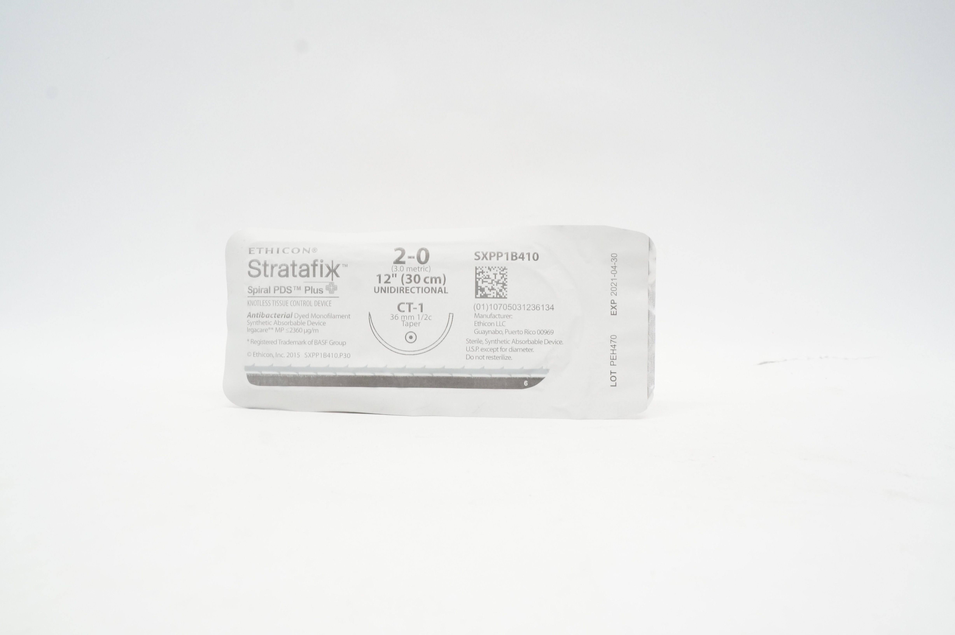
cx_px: 478
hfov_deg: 67.4
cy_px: 318
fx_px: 715
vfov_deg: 47.8
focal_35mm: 27
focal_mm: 18
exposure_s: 1/20
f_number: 10
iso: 800
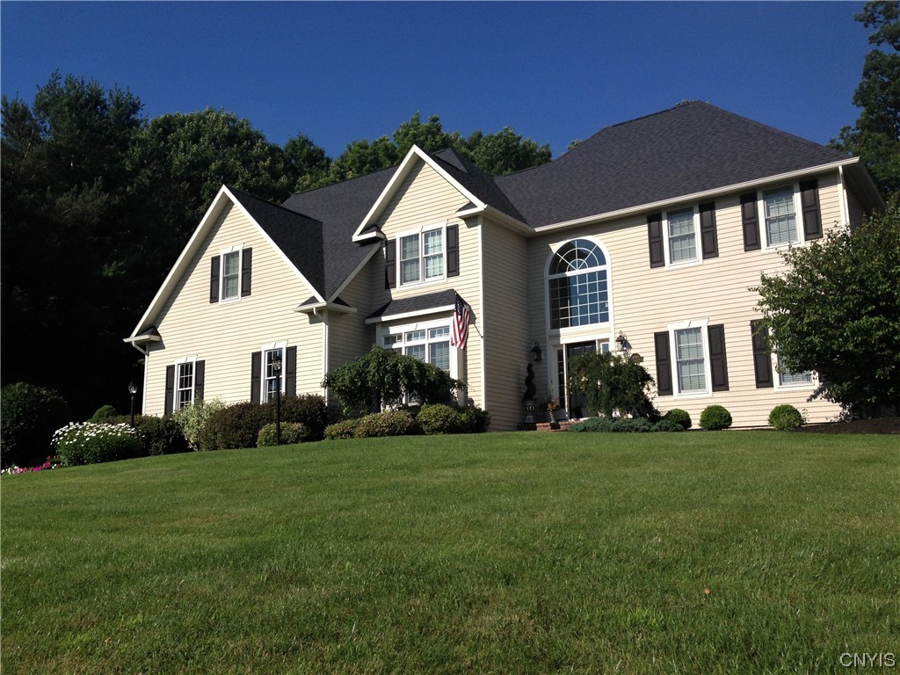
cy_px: 338
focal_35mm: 33
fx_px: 858
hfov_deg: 55.4
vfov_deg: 42.9
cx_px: 450
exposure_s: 1/2584
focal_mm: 4.12
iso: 64
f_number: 2.4
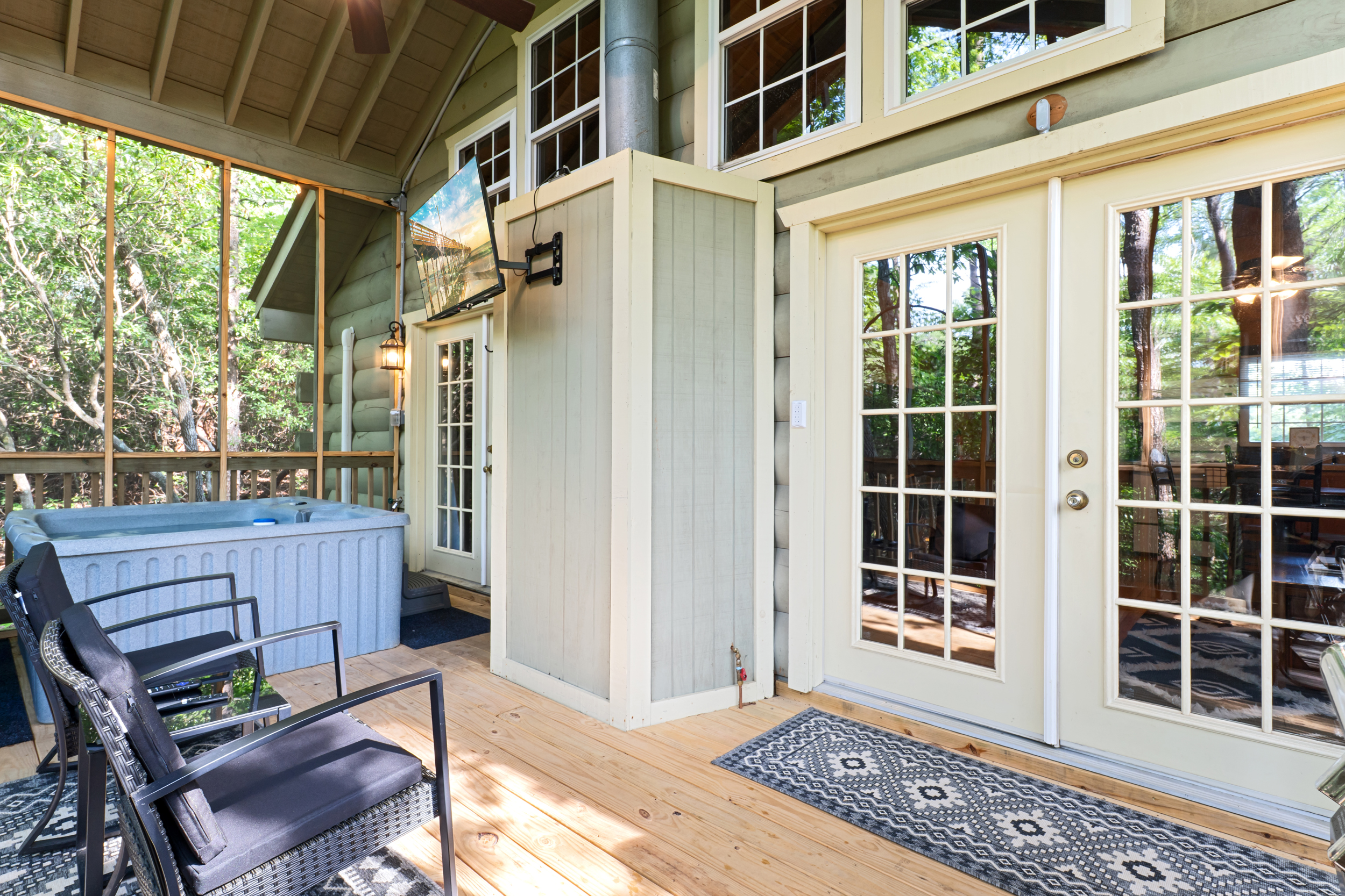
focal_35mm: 16
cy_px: 448
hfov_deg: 95.0
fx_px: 616
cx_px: 672
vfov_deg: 72.1
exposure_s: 1/4
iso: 200
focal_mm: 11
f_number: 8
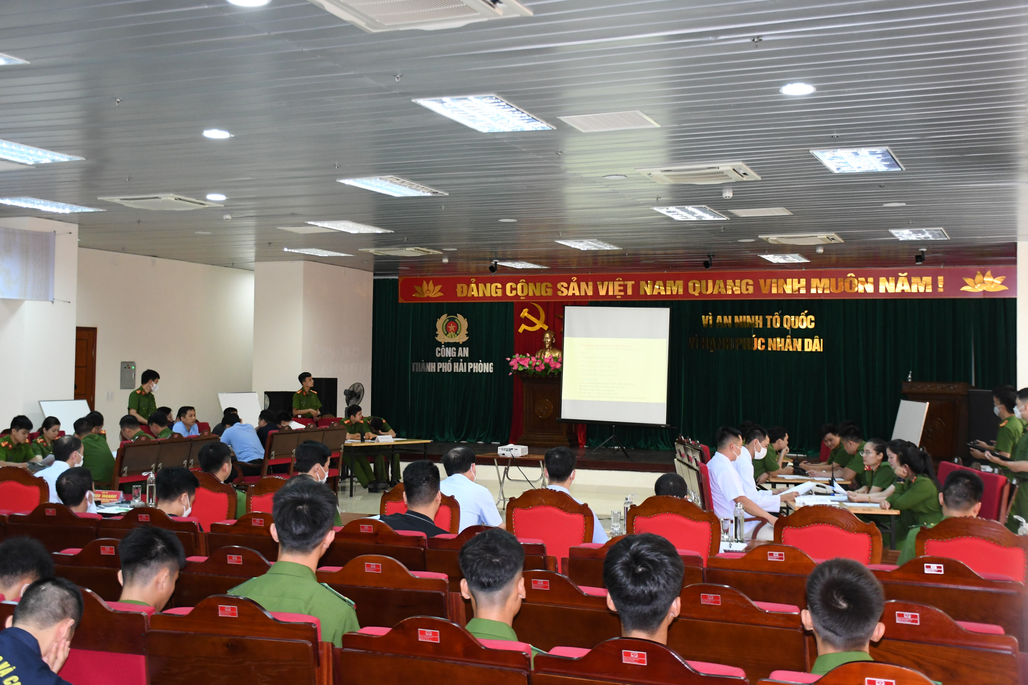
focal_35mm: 45
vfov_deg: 29.9
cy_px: 342
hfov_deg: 43.6
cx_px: 514
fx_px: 1285
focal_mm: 30
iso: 2000
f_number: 4
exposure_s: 1/200
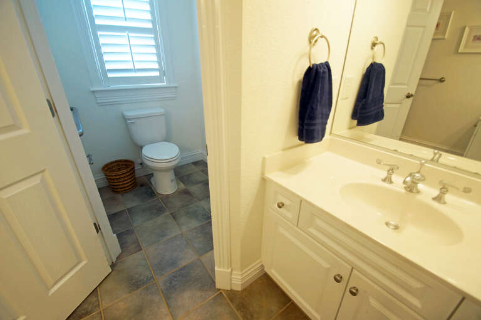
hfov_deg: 100.5
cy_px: 160
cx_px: 240
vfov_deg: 77.2
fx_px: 200
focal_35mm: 15
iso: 400
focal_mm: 10
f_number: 4
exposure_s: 1/60
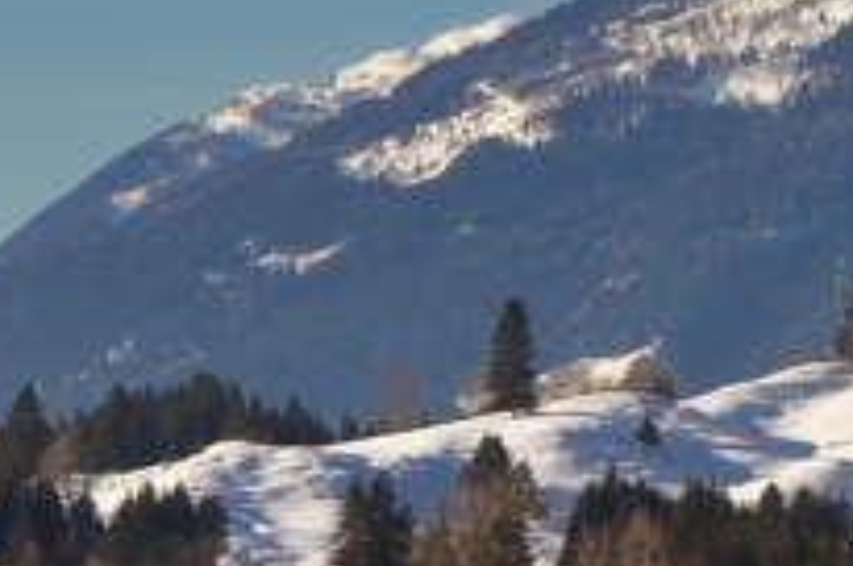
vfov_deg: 2.3
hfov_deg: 3.4
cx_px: 1461
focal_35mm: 609
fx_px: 14406
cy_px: 133
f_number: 13
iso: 100
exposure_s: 1/200
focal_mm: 105
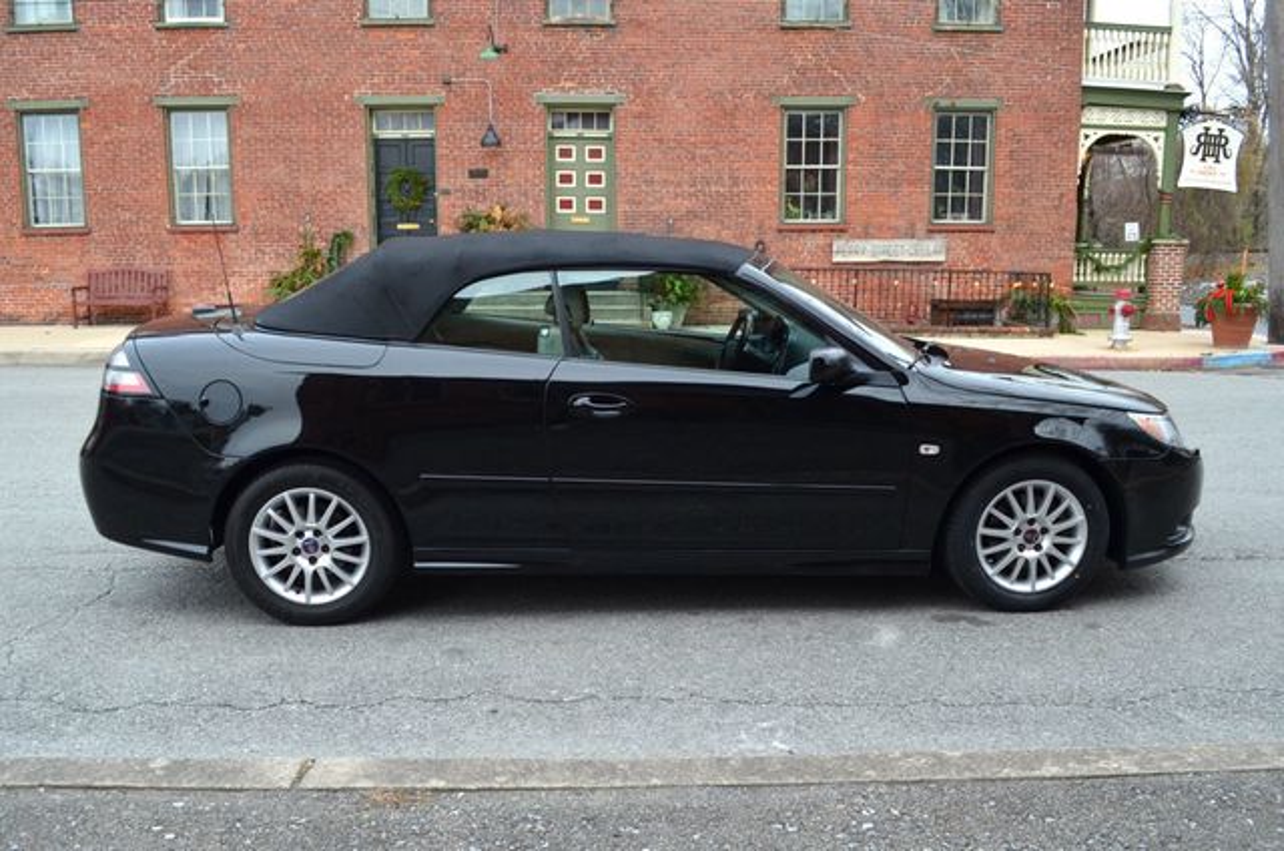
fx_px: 961
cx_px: 642
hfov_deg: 67.5
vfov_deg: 47.7
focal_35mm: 27
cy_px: 426
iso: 400
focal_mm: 18
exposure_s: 1/100
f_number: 5
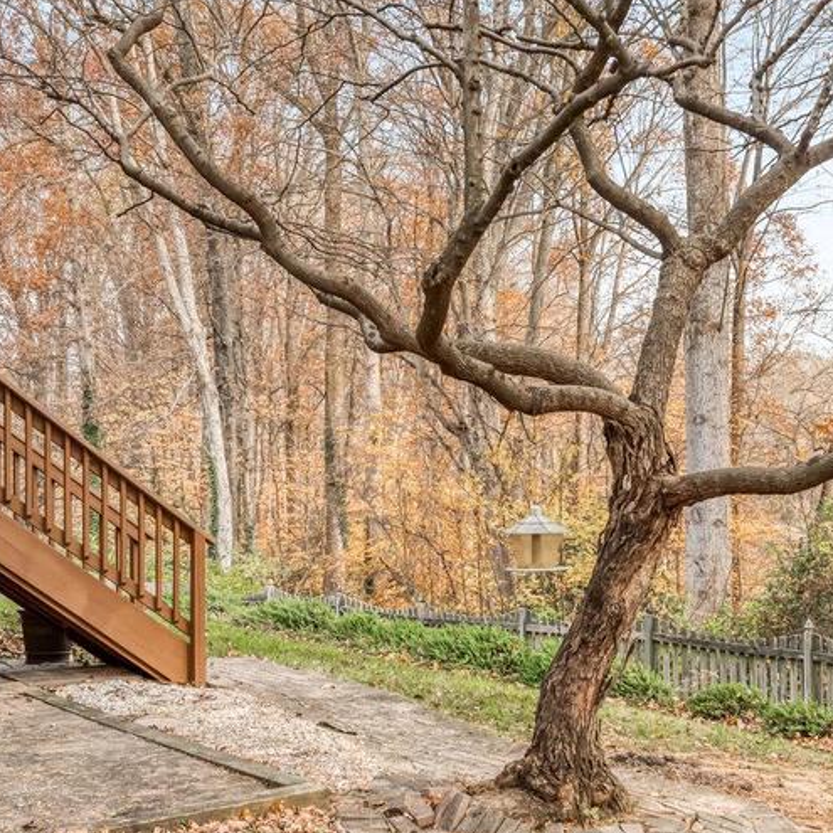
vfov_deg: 36.0
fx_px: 1280
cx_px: 496
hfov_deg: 35.9
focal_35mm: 47
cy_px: 442
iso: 400
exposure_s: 1/250
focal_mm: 19
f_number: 8
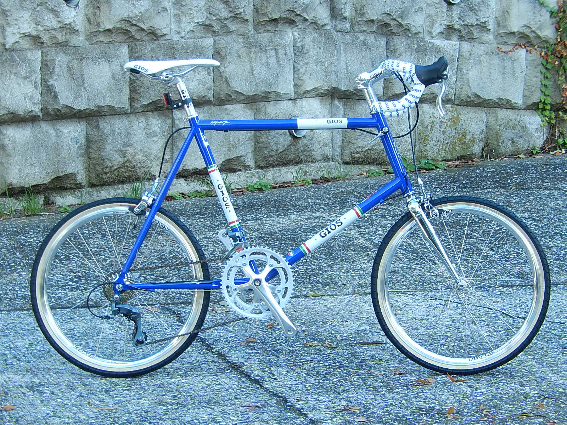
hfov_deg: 11.7
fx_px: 2768
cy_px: 212
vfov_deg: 8.8
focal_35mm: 169
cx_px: 284
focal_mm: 30.3
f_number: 5.7
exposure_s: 1/30
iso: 125
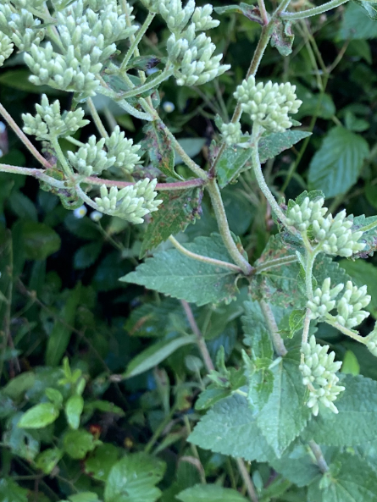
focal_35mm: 68
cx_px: 238
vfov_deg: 28.5
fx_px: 987
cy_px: 195
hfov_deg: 21.6
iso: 64
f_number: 1.8
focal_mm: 4
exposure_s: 1/121
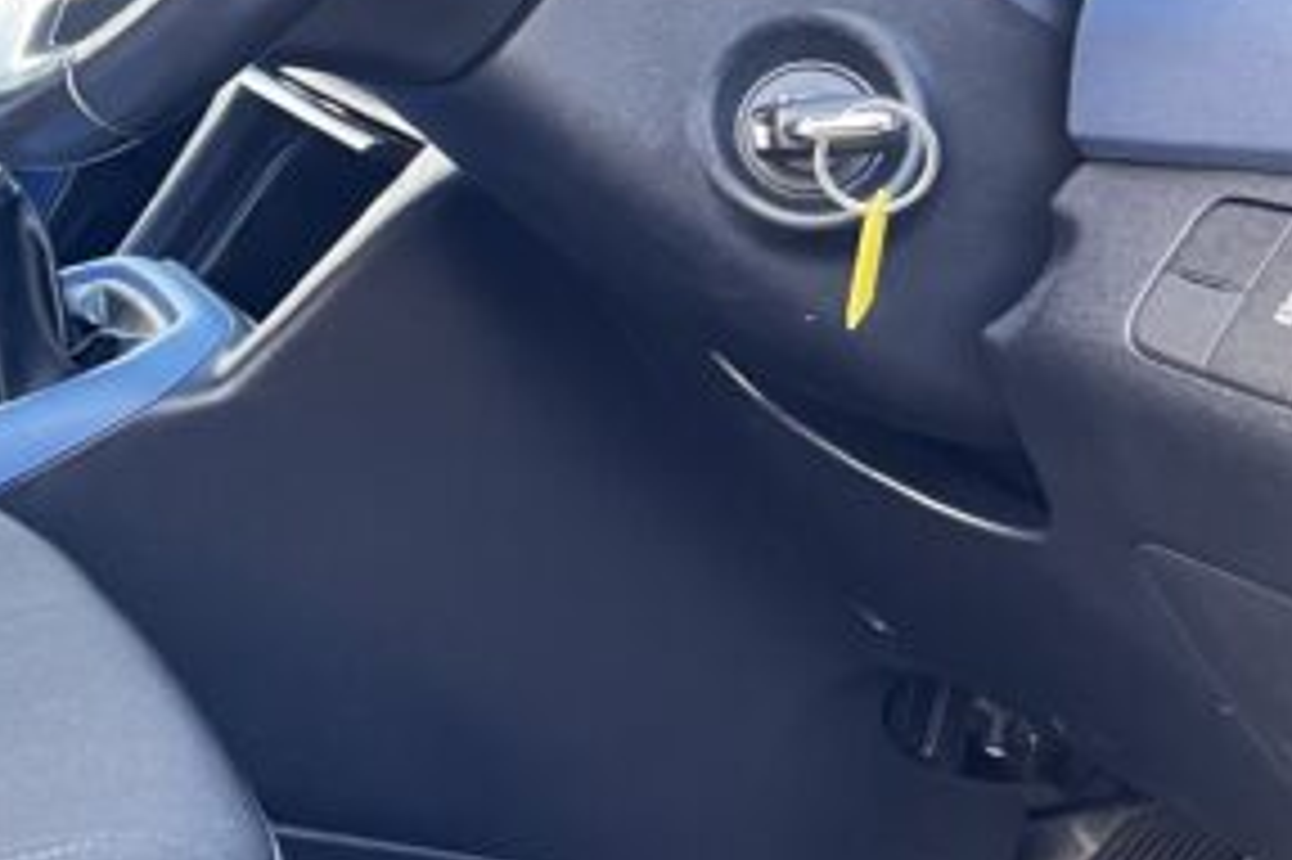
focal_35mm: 75
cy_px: 196
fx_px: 2690
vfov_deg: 18.0
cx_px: -428
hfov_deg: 23.6
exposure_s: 1/60
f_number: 1.5
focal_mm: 5.7
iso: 125
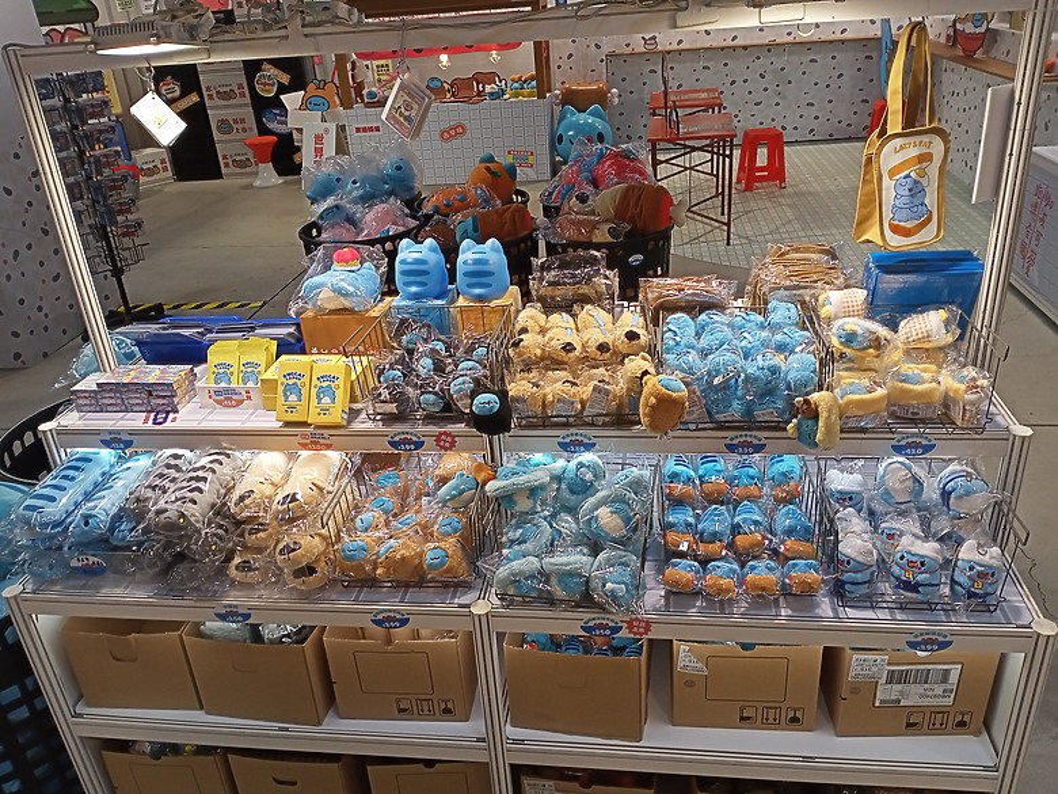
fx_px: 856
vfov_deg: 49.7
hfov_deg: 63.4
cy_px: 397
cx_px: 529
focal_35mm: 28
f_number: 1.8
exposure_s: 1/111
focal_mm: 4.05
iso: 117
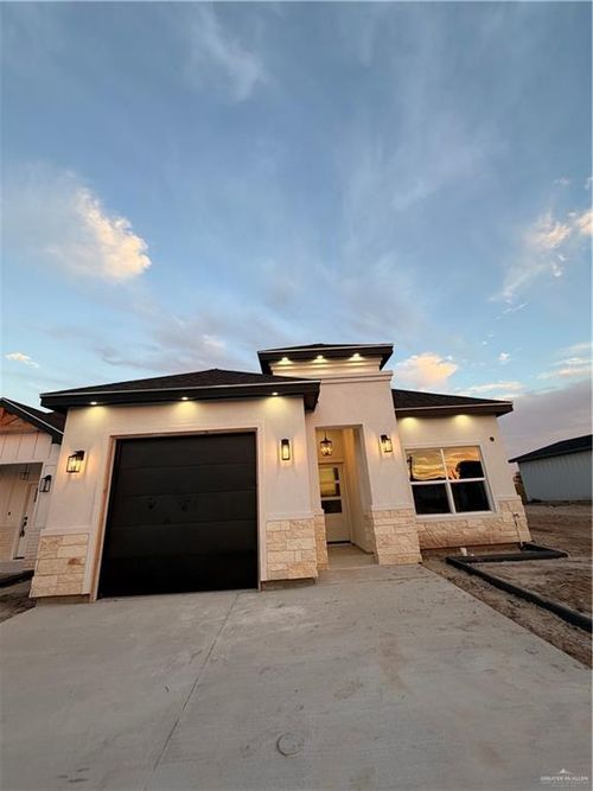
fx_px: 320
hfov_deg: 85.7
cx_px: 296
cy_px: 396
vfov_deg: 102.1
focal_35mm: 14
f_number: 2.2
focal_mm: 2.22
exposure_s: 1/120
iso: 50
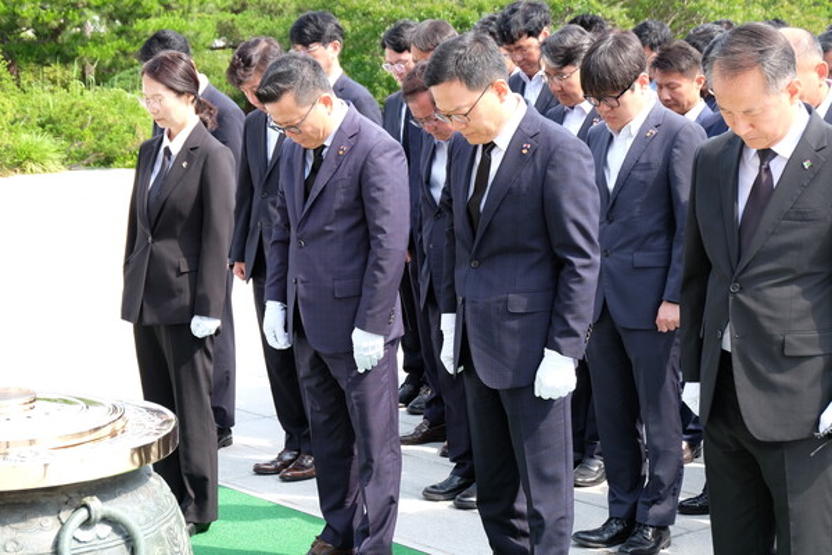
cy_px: 278
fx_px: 1733
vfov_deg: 18.2
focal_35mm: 75
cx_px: 416
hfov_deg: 27.0
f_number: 7.1
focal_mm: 50
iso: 200
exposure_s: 1/90
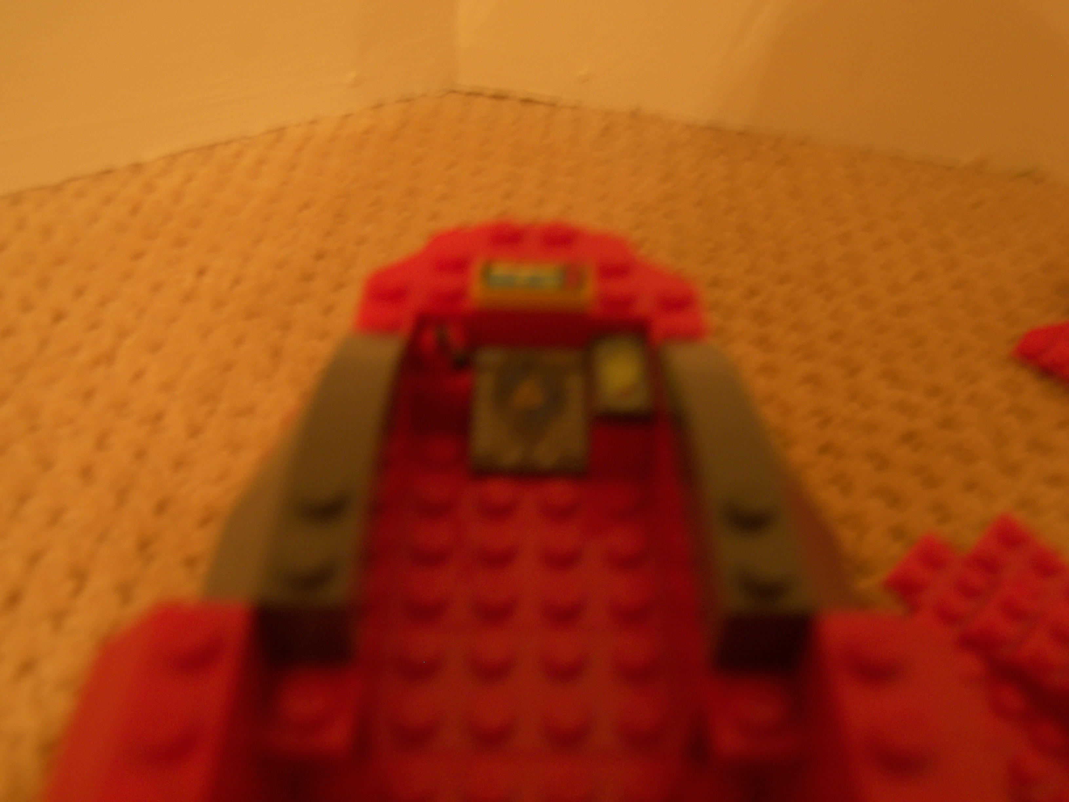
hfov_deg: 60.0
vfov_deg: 46.8
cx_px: 534
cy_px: 401
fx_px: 926
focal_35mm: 30
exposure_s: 1/2
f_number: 3.2
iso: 100
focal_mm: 6.3
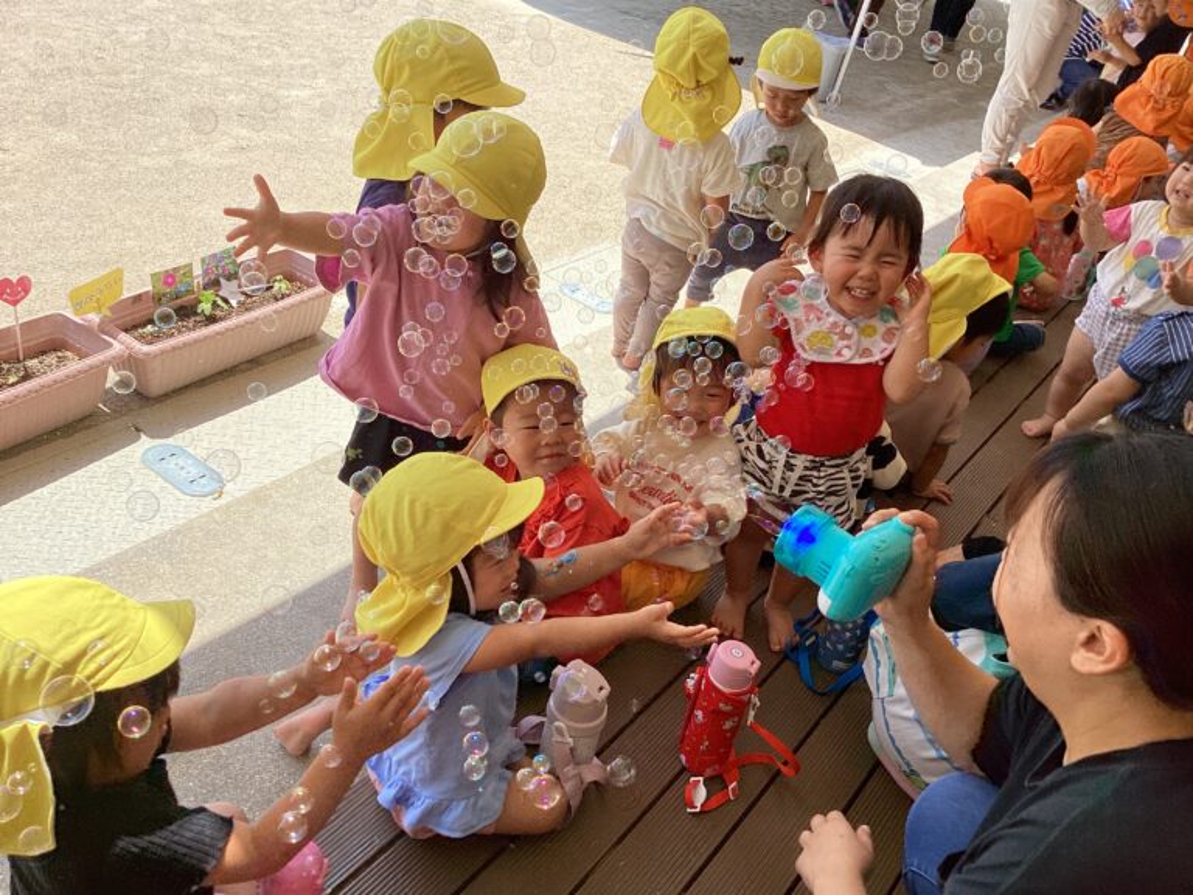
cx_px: 596
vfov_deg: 45.4
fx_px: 1068
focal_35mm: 31
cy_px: 448
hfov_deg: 58.4
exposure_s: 1/657
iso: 25
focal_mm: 3.3
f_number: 2.4
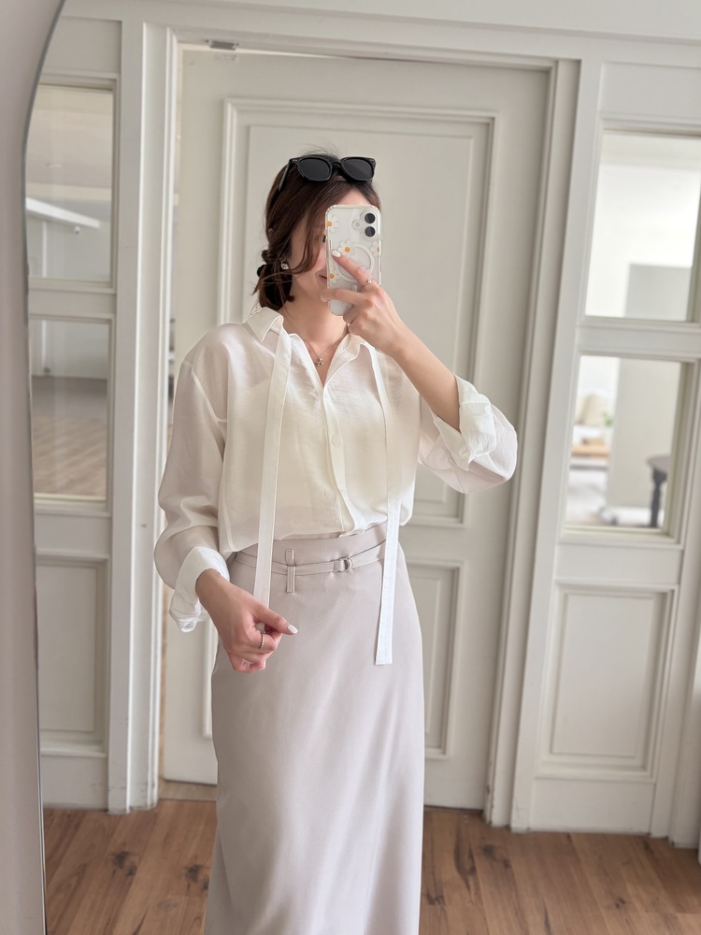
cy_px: 468
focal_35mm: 26
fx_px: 702
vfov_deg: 67.3
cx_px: 350
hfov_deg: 53.1
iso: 100
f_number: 1.6
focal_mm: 5.96
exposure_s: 1/121
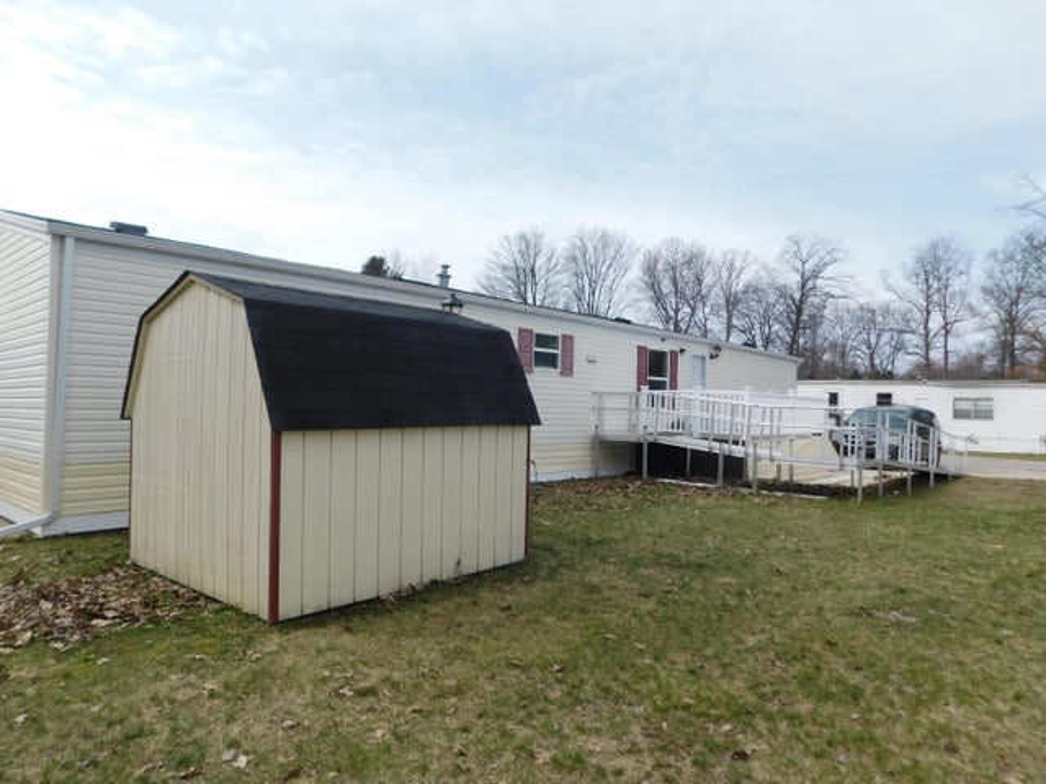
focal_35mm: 23
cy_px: 392
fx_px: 695
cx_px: 523
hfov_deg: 73.9
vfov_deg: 58.9
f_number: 6
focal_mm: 4
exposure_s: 1/400
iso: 125
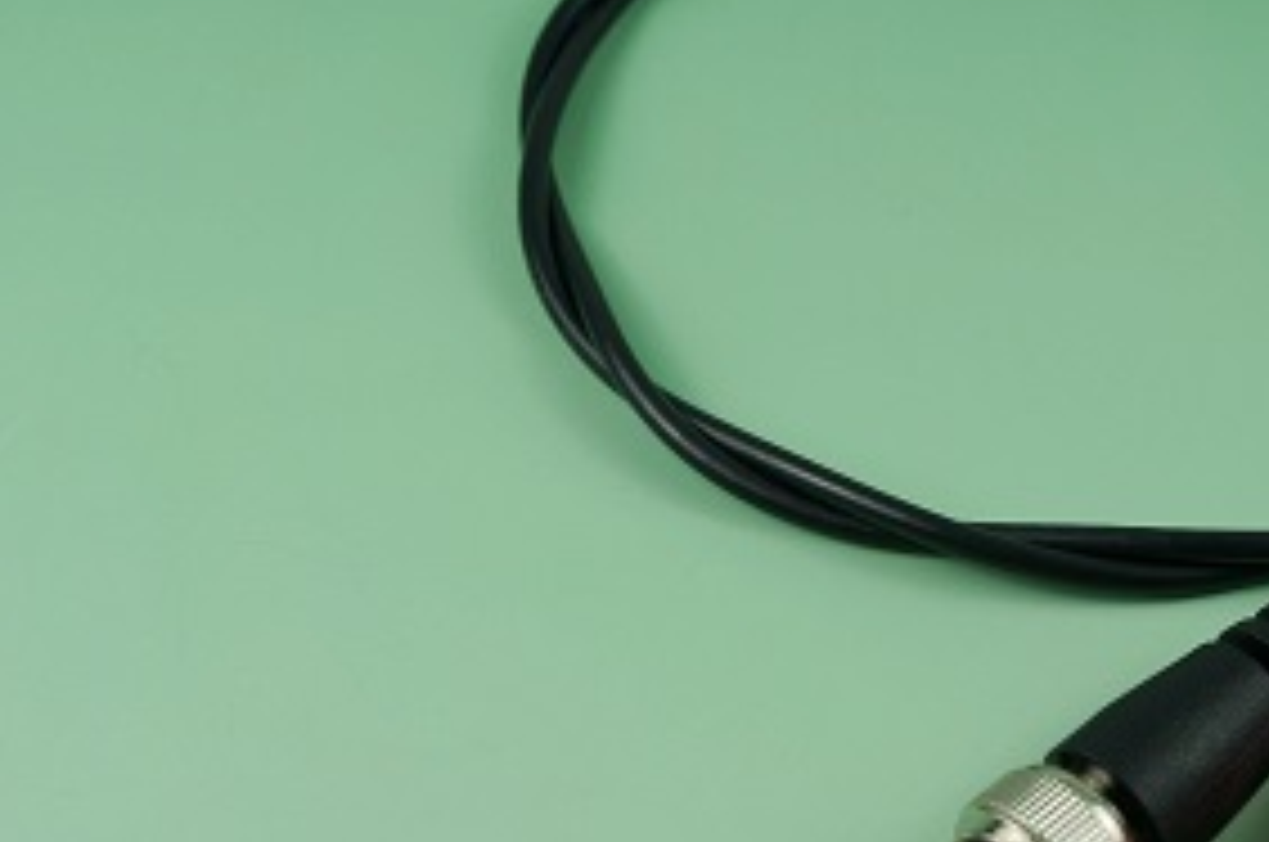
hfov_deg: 24.1
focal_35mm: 83
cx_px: 1008
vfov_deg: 16.4
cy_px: 374
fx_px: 2921
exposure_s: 1/100
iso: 100
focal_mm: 26
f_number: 7.1
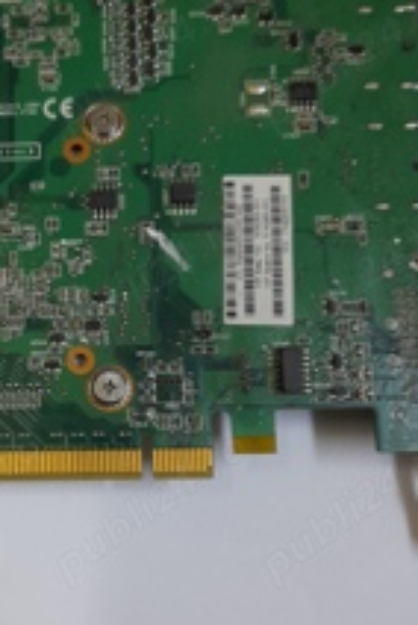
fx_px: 851
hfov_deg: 26.7
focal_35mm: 49
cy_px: 330
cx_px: 47
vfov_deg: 40.3
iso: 250
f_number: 2
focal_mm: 4.6
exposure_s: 1/50
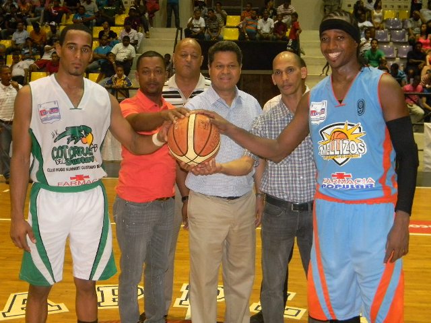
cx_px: 216
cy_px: 162
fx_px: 585
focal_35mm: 47
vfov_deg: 30.9
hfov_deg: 40.4
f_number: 3.9
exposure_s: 1/30
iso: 420
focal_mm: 8.6
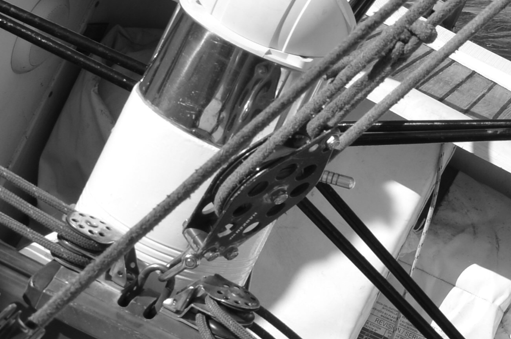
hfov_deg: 16.8
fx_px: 1445
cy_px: 3
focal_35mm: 102
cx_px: 900
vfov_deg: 13.2
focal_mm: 18
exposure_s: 1/250
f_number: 8
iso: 100
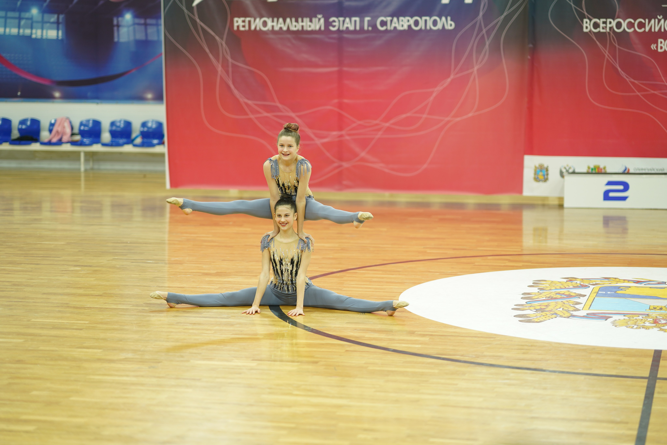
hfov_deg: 23.9
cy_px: 222
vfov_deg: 16.1
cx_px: 334
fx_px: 1575
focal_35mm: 85
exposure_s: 1/160
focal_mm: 85
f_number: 1.4
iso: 200
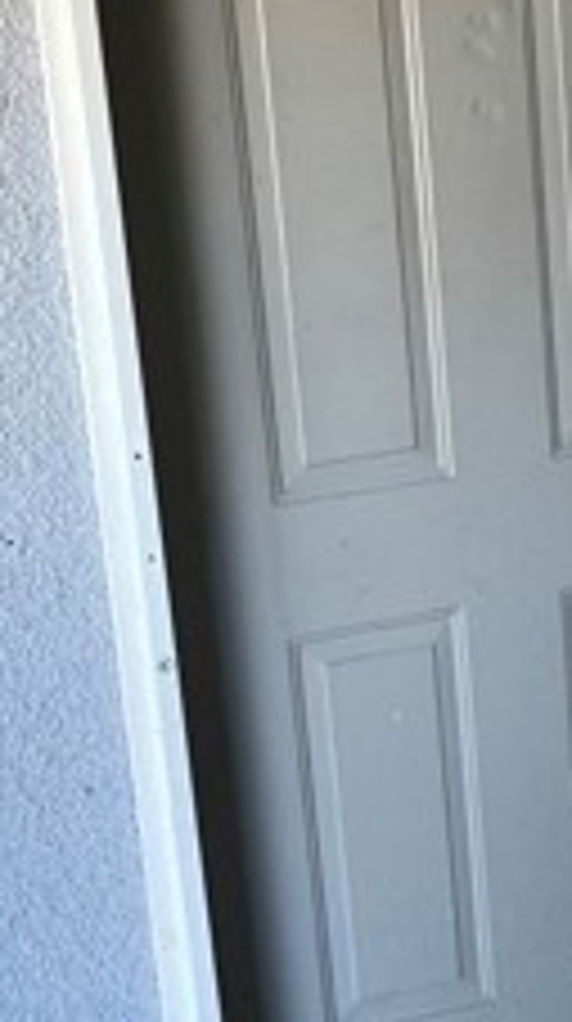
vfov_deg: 49.2
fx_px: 1083
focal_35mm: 40
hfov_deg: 28.8
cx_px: 95
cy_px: 302
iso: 80
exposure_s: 1/99
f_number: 1.8
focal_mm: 1.57
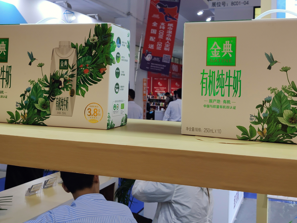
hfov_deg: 42.9
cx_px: 155
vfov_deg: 32.5
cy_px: 67
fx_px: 378
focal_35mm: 44
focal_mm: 4.75
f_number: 1.75
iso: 126
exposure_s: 1/100
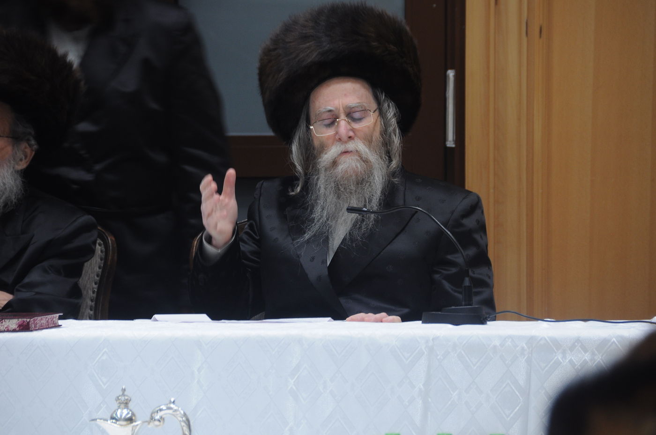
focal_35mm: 300
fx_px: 5458
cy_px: 218
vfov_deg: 4.6
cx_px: 328
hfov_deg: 6.9
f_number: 5.6
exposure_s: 1/30
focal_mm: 200
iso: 500
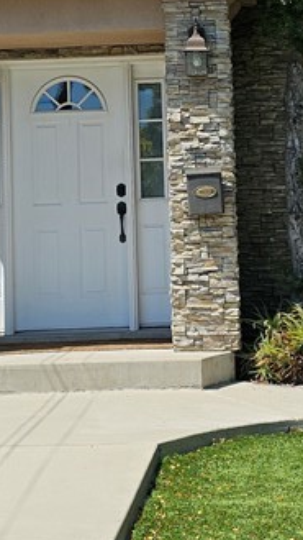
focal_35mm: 78
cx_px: 205
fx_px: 1114
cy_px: 102
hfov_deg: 15.4
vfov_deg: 26.6
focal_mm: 6.3
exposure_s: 1/2000
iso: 25
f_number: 1.7
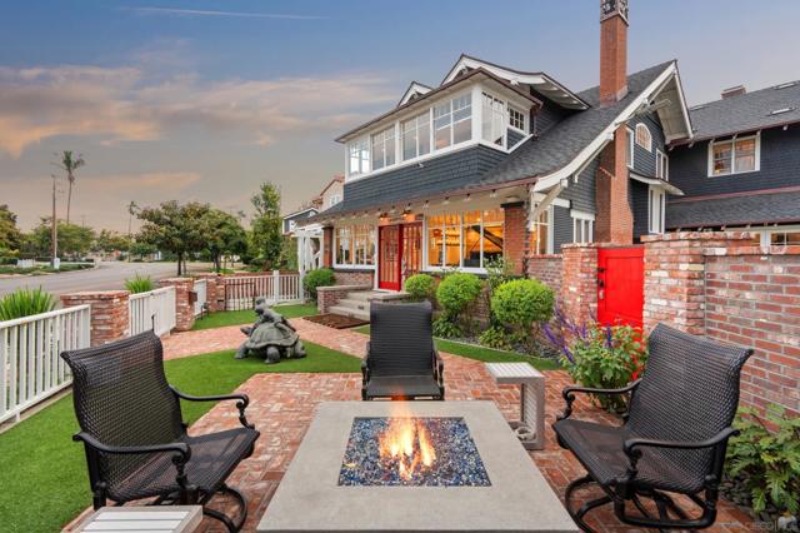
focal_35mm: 16
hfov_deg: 96.8
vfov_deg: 73.7
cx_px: 400
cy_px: 266
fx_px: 355
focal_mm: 16
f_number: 11
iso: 400
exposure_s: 1/4
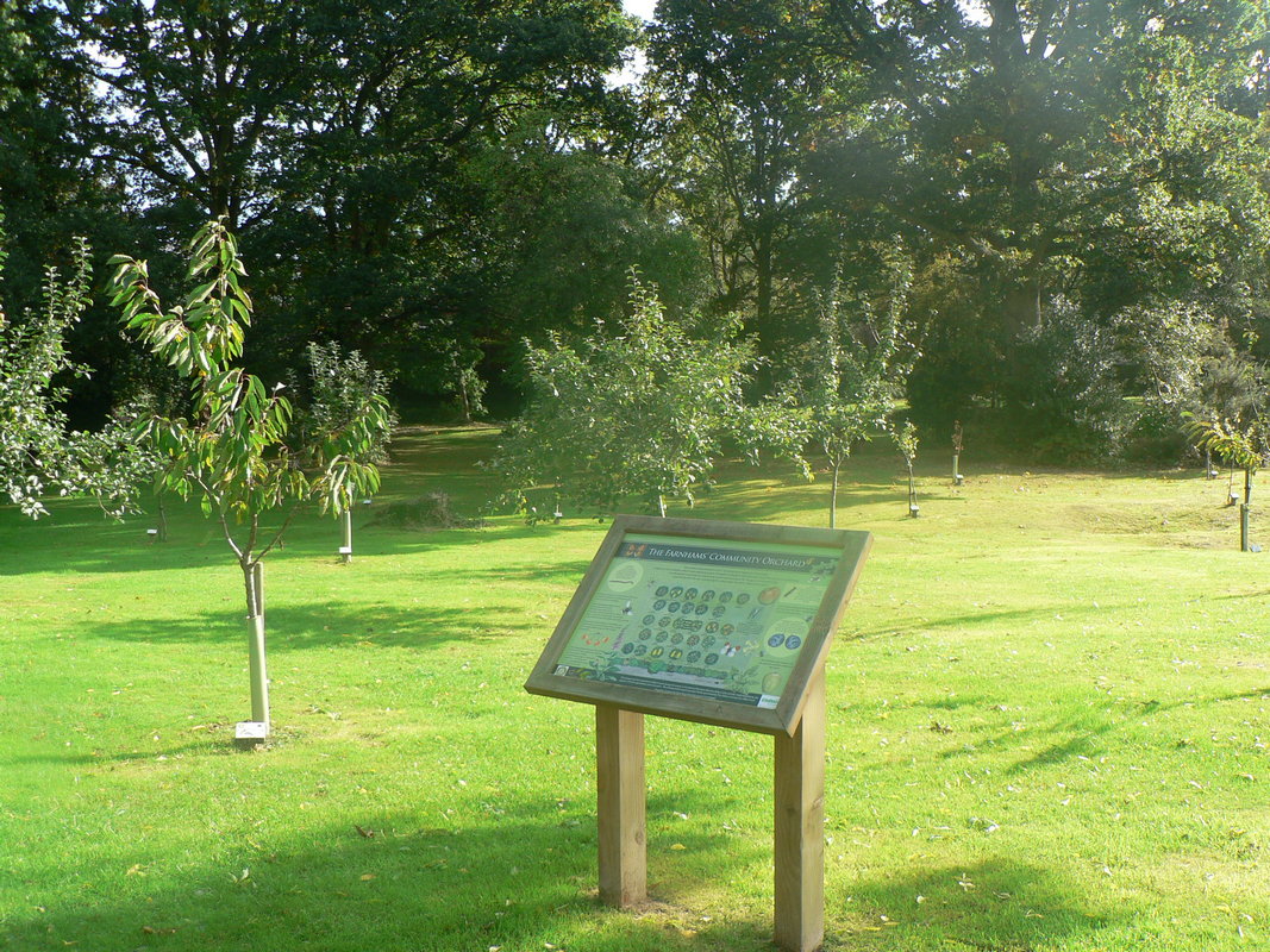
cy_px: 476
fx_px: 1321
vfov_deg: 39.6
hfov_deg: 51.4
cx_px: 635
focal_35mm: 36
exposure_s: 1/160
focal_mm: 6
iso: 80
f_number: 4
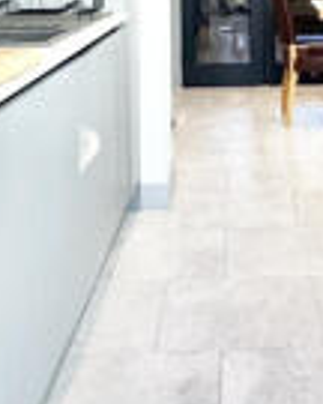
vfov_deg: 29.7
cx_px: 154
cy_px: -4
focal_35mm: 59
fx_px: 705
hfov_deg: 25.8
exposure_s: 1/100
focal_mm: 2.22
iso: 80
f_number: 2.2
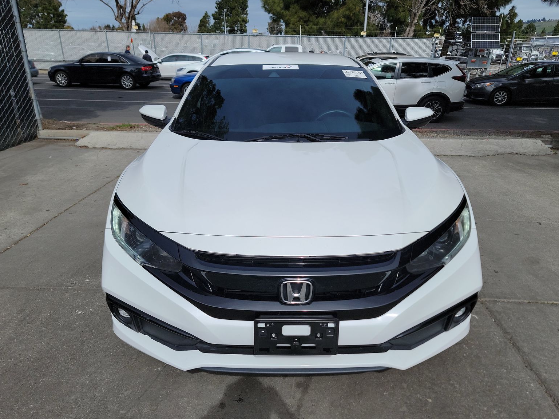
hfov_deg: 69.4
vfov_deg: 54.9
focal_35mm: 25
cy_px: 214
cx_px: 285
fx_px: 404
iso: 50
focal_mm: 6.7
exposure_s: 1/1873
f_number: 1.8
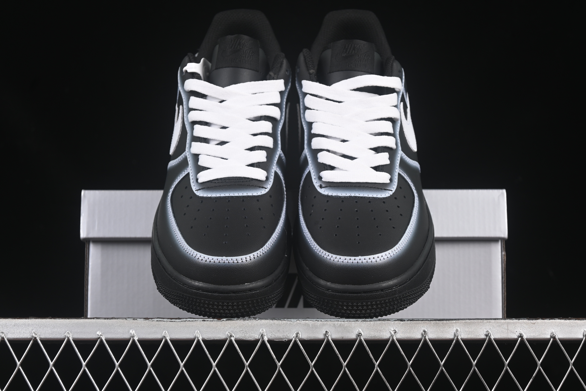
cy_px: 196
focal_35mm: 75
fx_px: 1221
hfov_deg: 27.0
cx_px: 293
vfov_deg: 18.2
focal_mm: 50
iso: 160
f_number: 6.3
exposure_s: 1/60
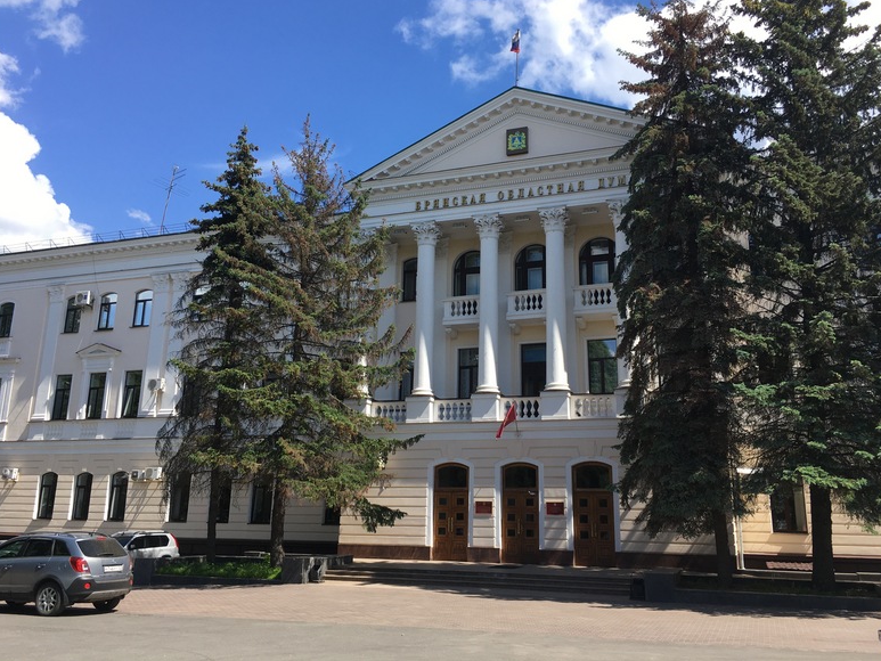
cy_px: 321
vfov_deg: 46.8
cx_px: 452
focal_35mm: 30
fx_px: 764
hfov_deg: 59.9
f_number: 2.2
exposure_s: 1/855
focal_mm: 4.15
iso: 25
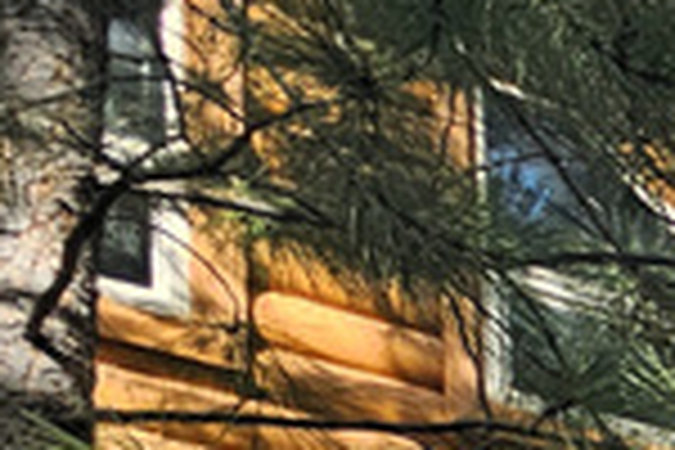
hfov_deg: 10.8
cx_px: 2142
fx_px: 1725
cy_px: 1269
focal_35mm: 92
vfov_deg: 10.9
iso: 50
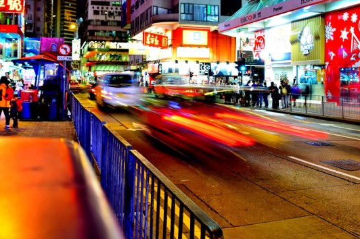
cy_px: 84
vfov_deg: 33.9
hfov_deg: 49.6
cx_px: 177
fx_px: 390
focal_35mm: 39
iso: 100
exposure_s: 1/1.3
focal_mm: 18
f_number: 6.3
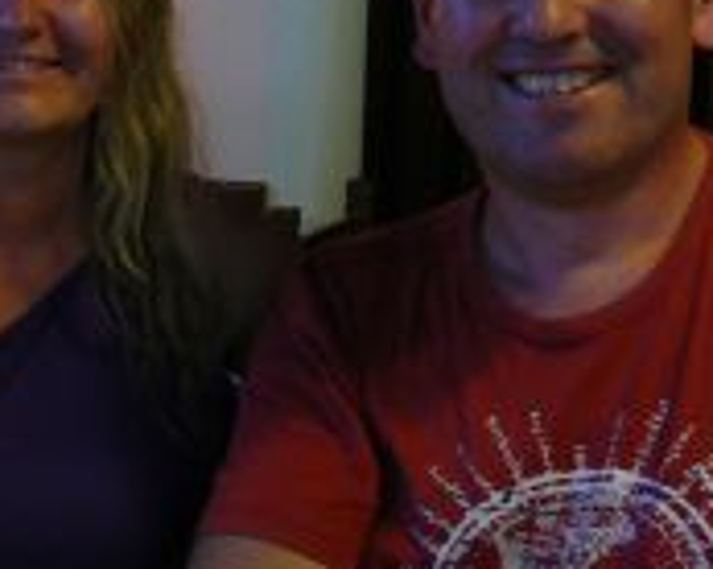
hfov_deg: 25.4
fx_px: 1581
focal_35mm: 75
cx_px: 284
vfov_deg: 20.4
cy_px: 262
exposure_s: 1/8
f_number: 2.8
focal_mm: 5.2
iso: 200
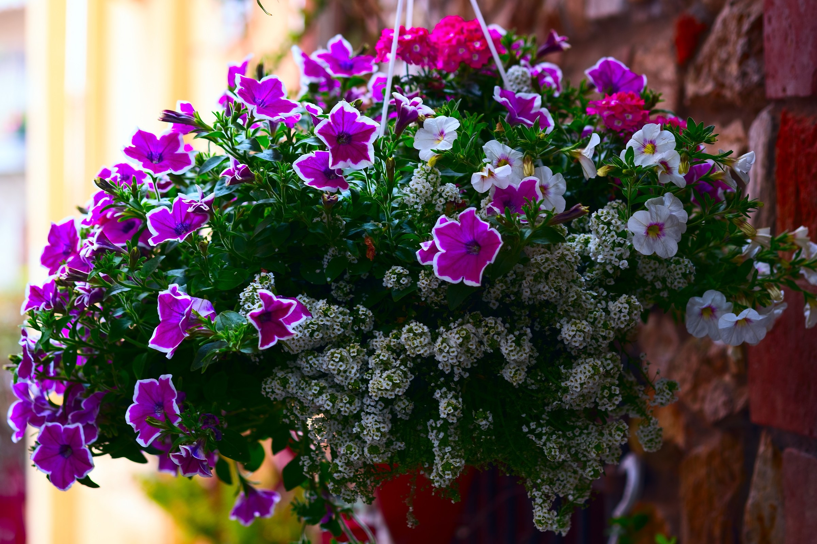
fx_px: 2042
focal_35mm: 90
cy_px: 272
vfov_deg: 15.2
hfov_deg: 22.6
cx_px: 408
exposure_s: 1/60
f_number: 2.8
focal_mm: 60
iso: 100
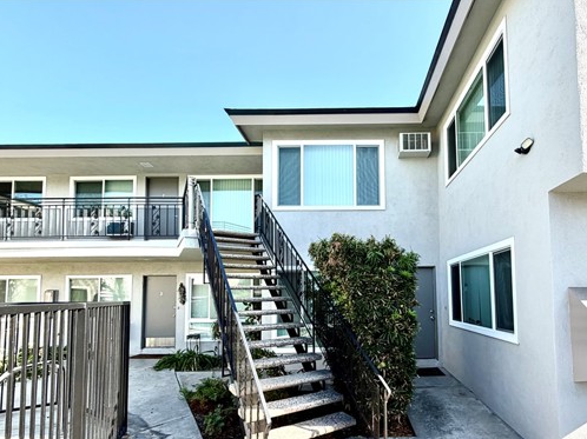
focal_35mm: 18
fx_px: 305
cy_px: 280
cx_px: 351
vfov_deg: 70.1
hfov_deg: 86.7
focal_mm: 2.22
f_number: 2.2
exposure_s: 1/502
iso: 40
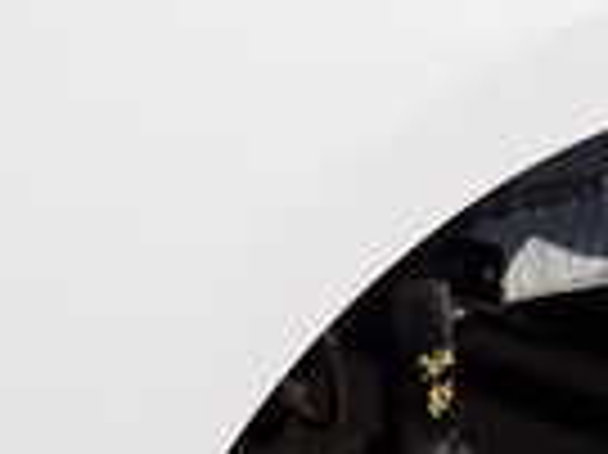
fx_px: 1948
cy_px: 103
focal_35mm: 111
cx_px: 338
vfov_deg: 13.3
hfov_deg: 17.7
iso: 100
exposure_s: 1/400
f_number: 8
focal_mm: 4.5
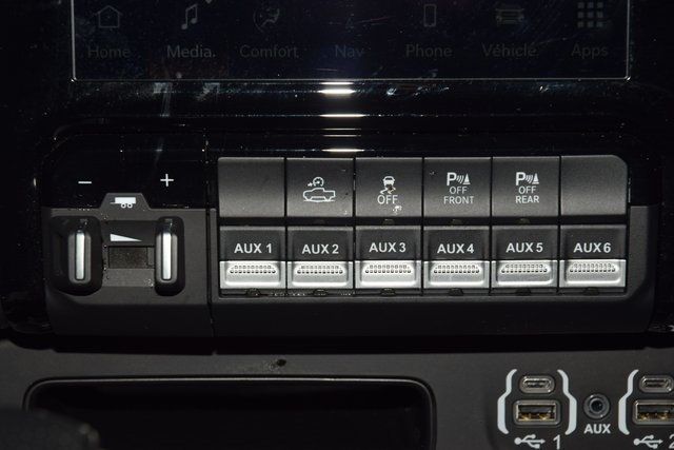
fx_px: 1966
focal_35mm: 105
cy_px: 225
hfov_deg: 19.5
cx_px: 337
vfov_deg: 13.0
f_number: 8
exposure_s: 1/125
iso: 100
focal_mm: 70
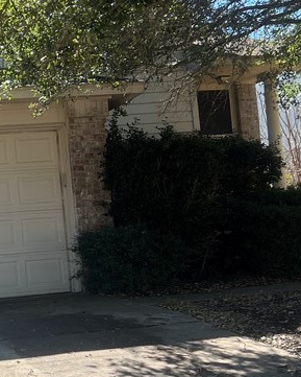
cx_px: -55
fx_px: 801
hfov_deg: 20.0
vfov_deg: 26.4
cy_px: 205
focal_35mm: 72
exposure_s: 1/1295
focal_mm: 5.7
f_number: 1.5
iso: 50
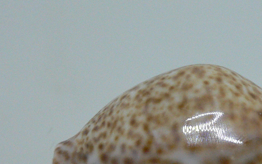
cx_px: 200
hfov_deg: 27.4
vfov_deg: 17.2
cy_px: 165
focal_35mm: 74
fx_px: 528
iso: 200
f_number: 2.8
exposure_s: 1/60
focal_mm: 4.6
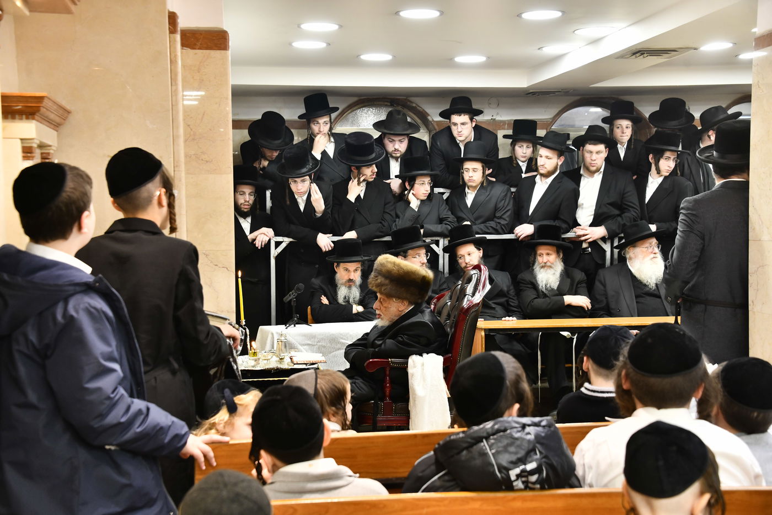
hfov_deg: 36.3
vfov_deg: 24.6
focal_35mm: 55
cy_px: 258
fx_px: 1179
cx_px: 386
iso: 1000
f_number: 5.6
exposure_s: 1/80
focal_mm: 55
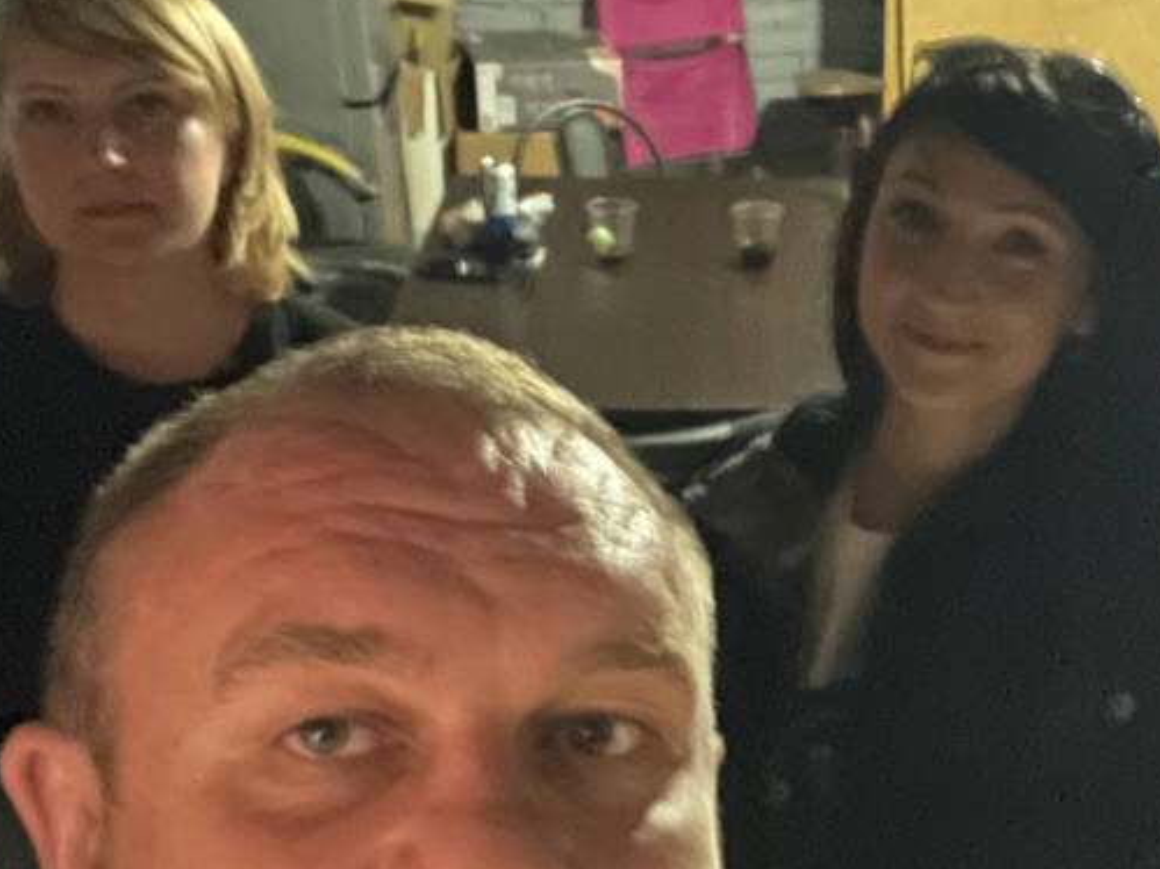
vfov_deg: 24.7
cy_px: 541
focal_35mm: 59
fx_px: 1977
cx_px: 858
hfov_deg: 32.2
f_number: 2.2
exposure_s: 1/14
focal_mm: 2.71
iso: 2000
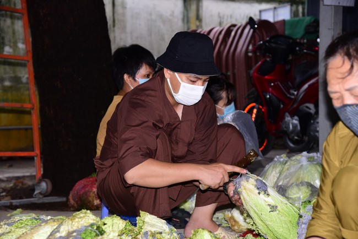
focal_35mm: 82
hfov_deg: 24.8
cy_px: 120
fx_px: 816
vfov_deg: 16.7
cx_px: 179
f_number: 5.6
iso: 400
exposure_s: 1/80
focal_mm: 82
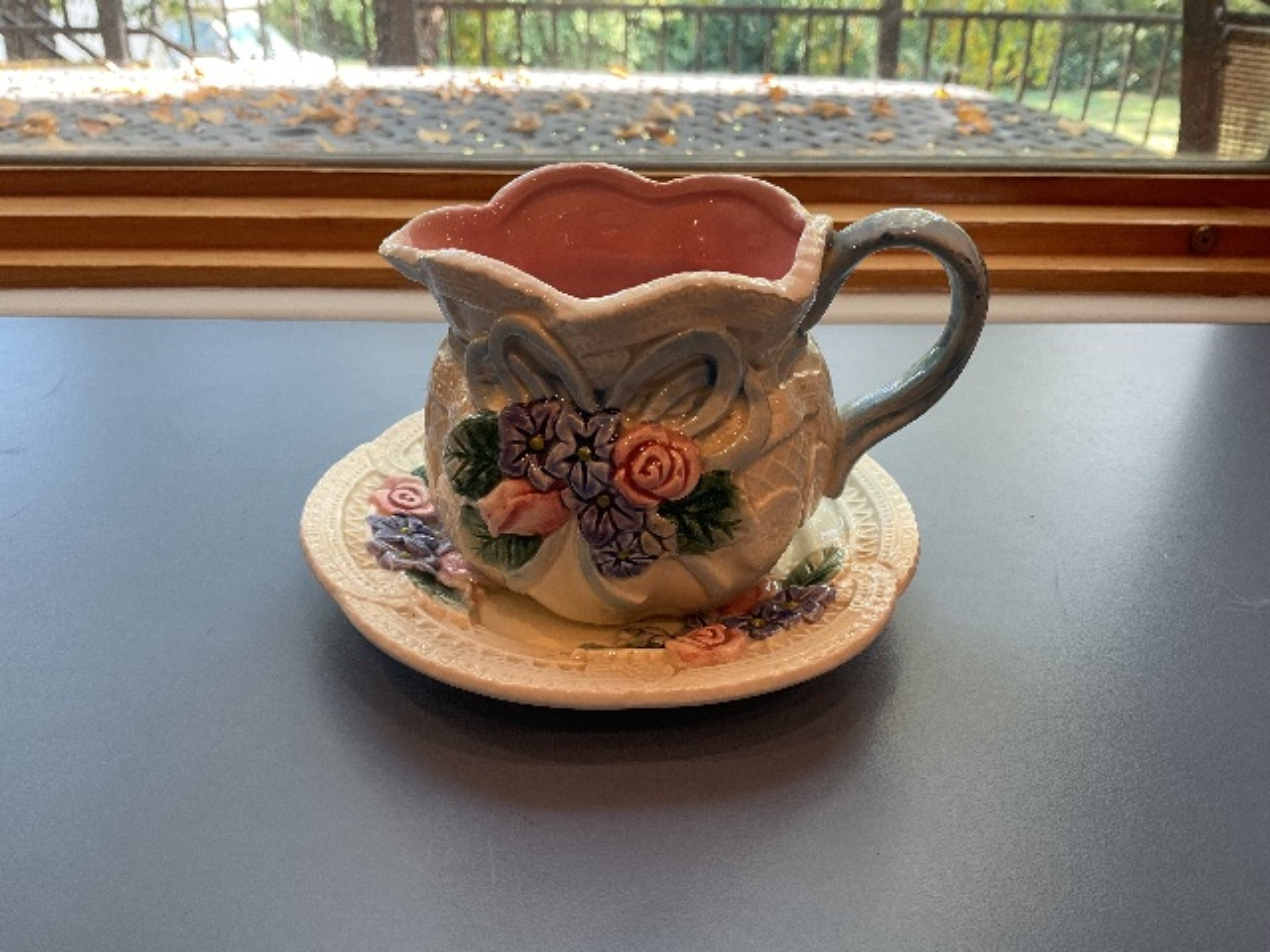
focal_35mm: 29
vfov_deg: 48.2
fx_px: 1064
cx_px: 635
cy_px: 476
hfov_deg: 61.7
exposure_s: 1/50
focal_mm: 3
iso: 50
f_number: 1.8
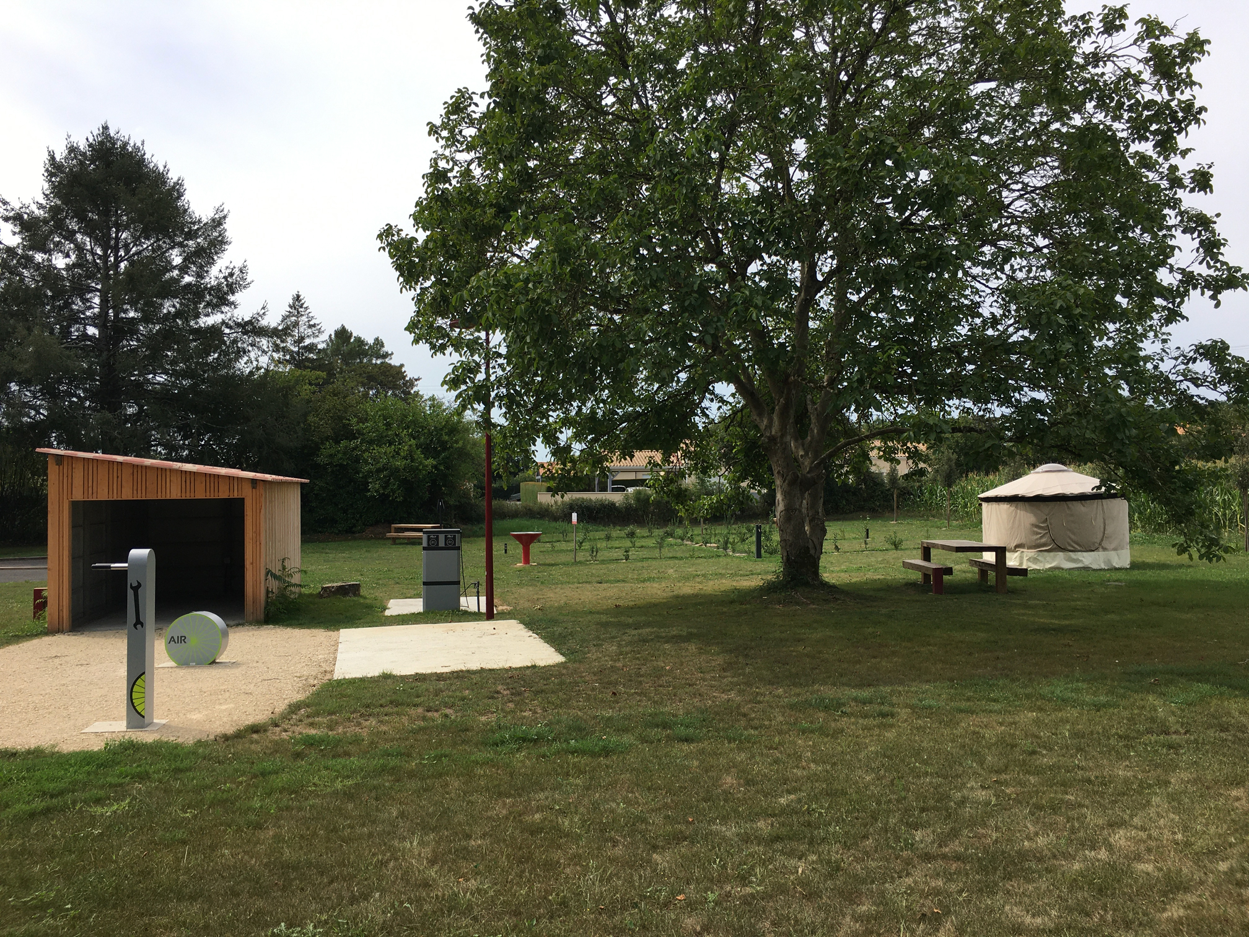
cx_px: 624
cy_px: 468
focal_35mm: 29
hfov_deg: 61.7
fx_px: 1046
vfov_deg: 48.2
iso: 25
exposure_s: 1/1202
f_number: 2.2
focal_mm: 4.15
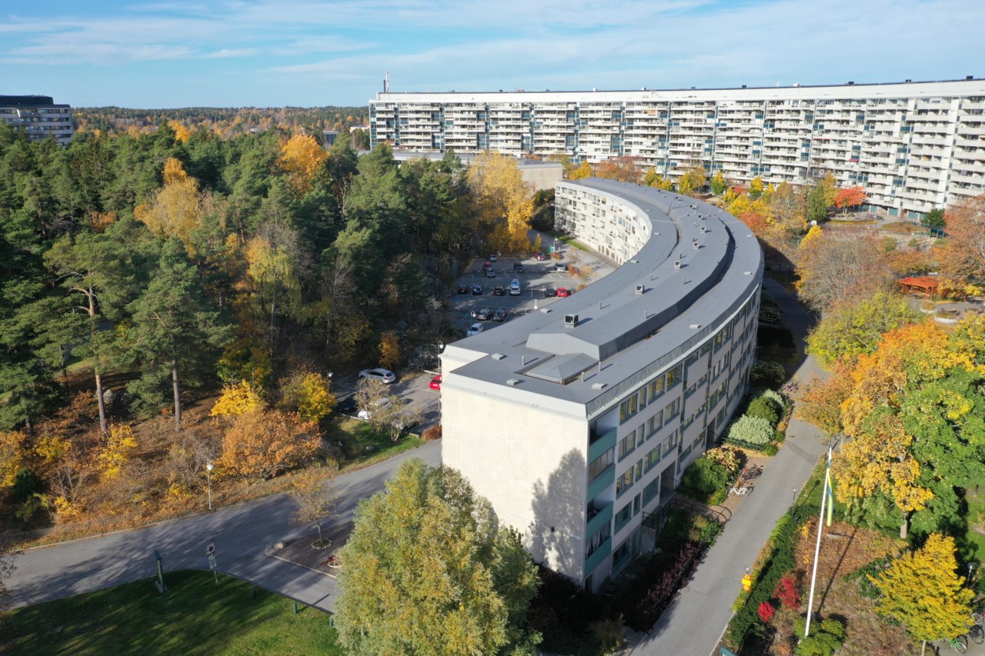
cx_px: 492
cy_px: 328
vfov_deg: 46.4
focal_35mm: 28
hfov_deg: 65.5
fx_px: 766
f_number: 6.3
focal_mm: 10.26
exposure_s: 1/320
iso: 100
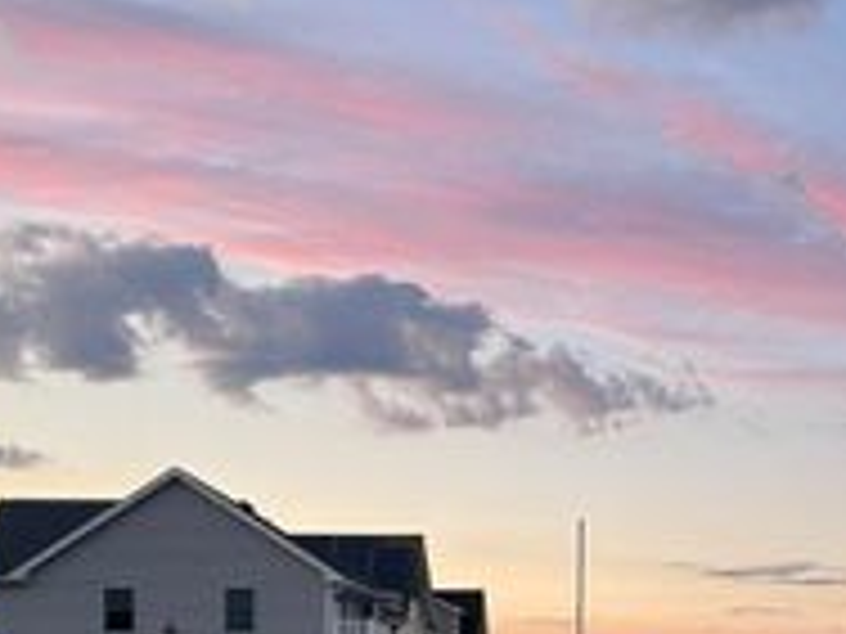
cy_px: 726
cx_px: 706
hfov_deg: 27.5
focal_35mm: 69
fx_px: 1686
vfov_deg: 20.2
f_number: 1.6
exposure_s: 1/61
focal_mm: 4.2
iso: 125
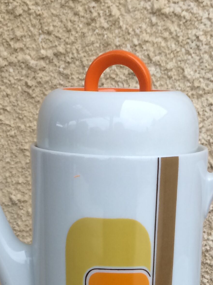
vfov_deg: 21.9
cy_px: 360
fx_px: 665
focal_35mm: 81
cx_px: 118
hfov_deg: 18.2
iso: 40
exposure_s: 1/33
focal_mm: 4.15
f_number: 2.2
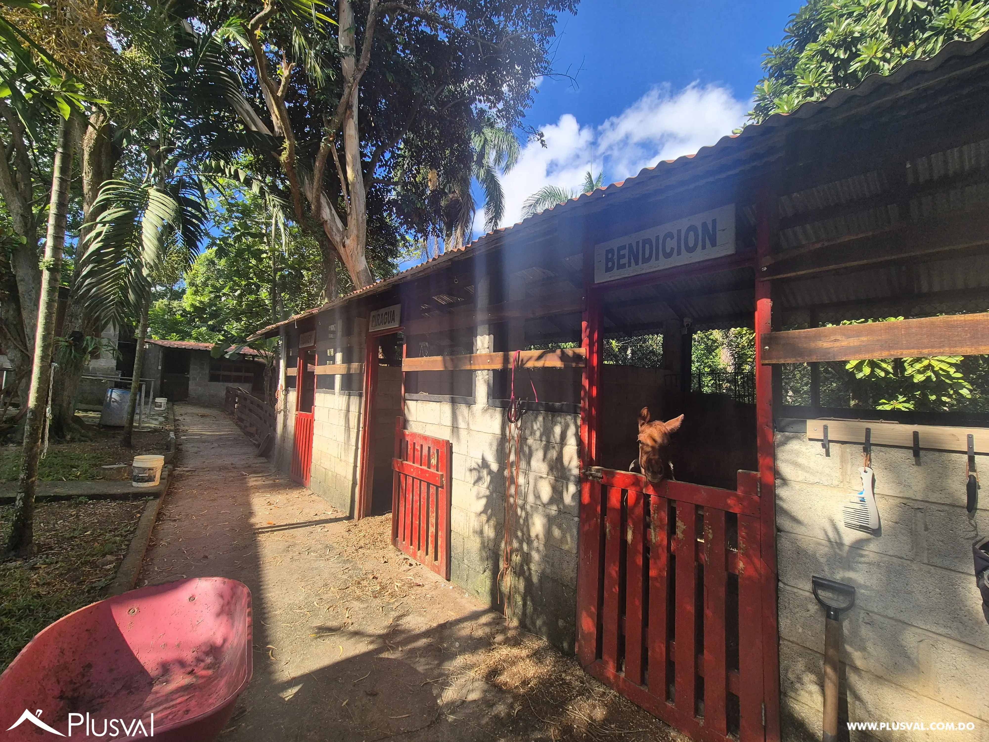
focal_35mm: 13
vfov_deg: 89.9
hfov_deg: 106.2
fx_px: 371
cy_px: 371
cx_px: 494
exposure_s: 1/820
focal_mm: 2.2
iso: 50
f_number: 2.2
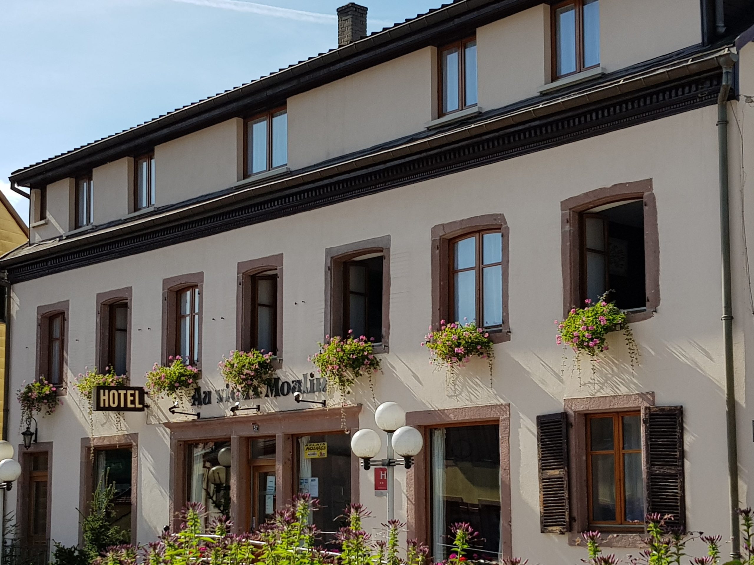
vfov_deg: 53.0
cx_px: 377
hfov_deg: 67.3
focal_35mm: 26
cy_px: 282
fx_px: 566
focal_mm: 4.2
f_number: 1.7
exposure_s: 1/2288
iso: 40
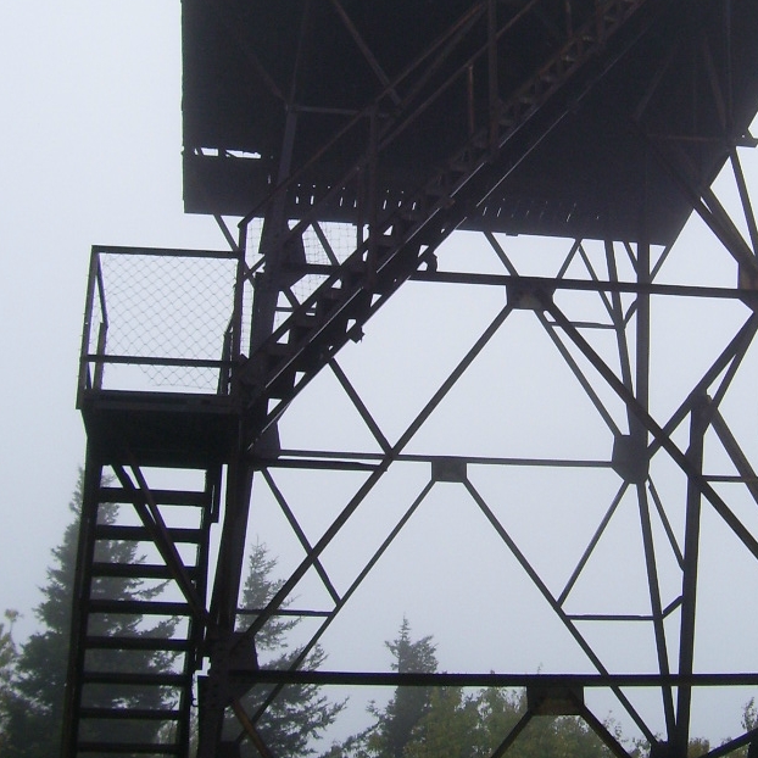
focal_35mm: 58
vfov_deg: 29.5
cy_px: 299
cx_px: 518
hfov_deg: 29.3
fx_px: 1437
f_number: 4.8
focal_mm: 5.6
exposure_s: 1/500
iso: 80
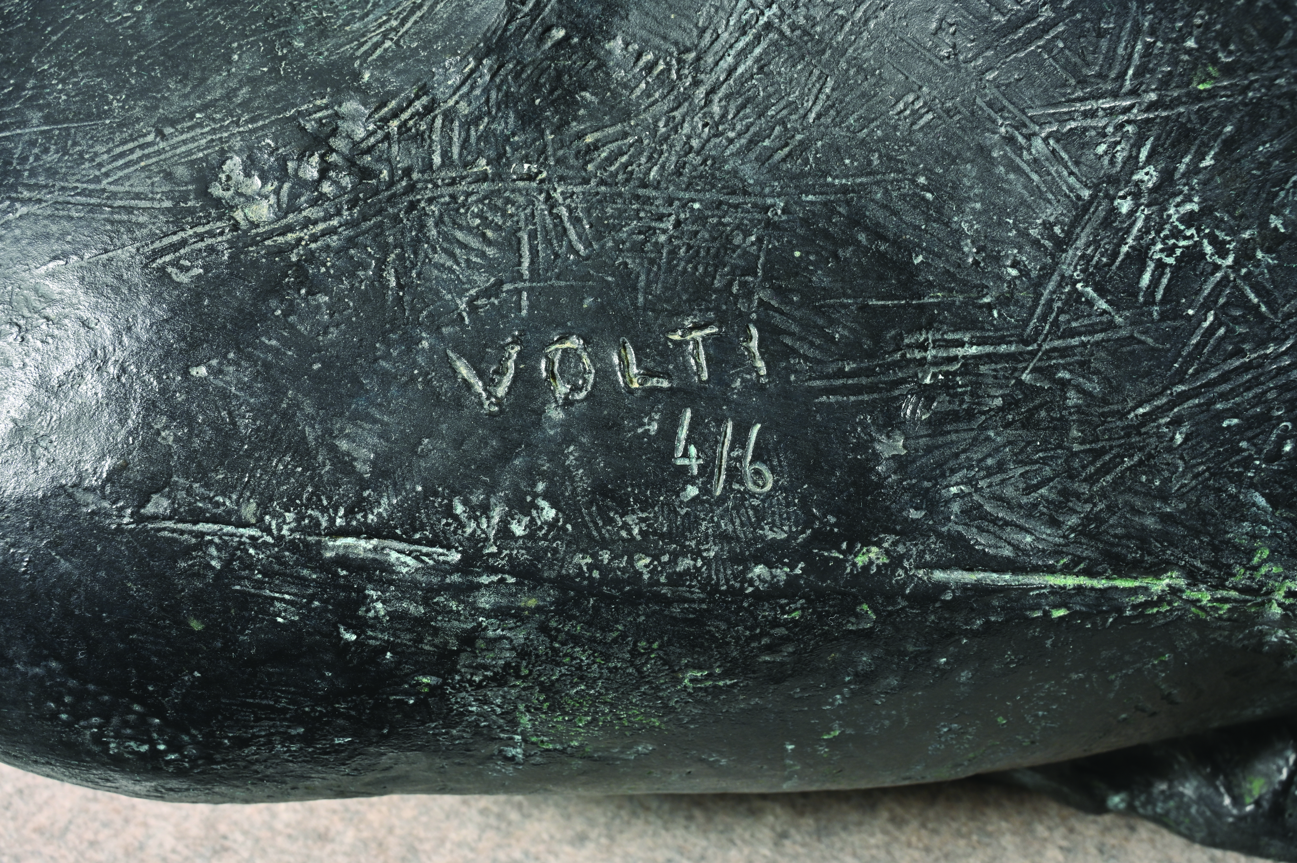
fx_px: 1260
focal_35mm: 35
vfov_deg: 37.8
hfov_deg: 54.5
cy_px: 432
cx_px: 648
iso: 320
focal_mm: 35
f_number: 14
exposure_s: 1/100
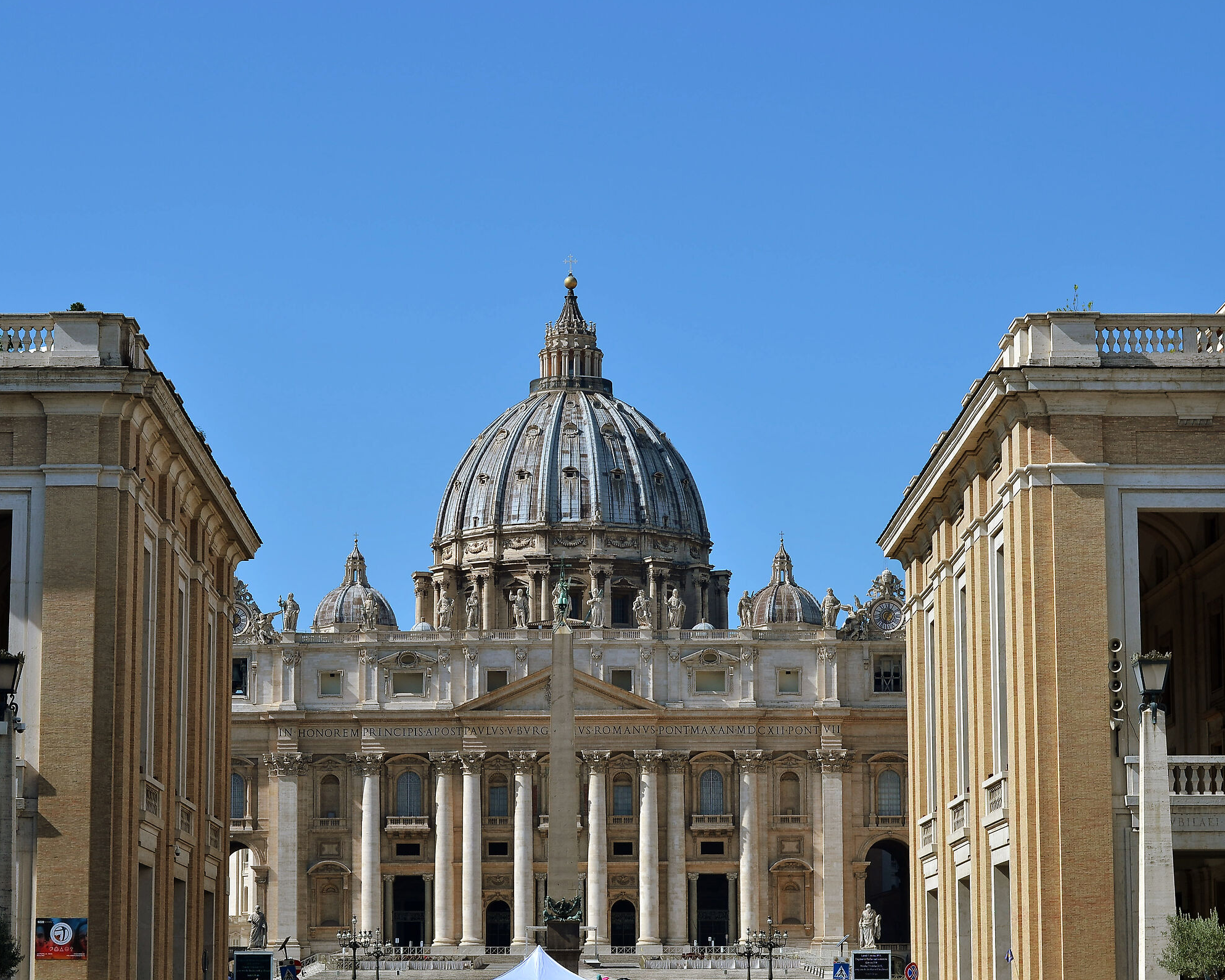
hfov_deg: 22.5
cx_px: 573
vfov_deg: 18.1
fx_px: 3082
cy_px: 491
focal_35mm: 85
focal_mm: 50
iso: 100
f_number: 8
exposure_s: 1/320
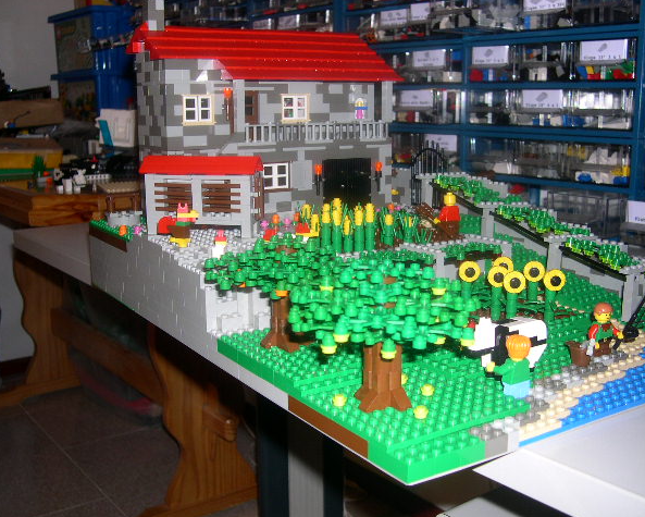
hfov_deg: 45.8
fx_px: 764
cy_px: 258
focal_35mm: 40
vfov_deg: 37.4
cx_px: 324
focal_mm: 8
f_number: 2.8
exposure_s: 1/60
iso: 100
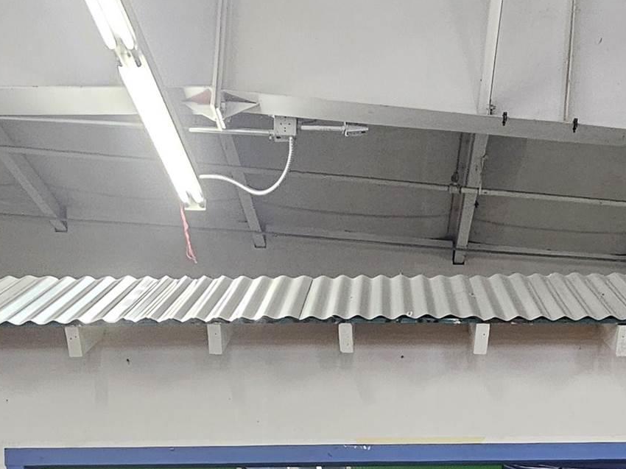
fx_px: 850
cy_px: 692
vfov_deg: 24.5
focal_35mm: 47
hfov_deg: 40.1
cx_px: 404
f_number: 2.2
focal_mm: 2.2
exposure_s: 1/60
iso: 320
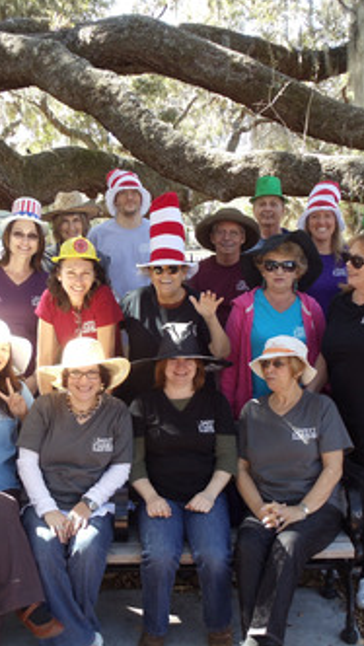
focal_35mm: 65
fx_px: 1114
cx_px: 134
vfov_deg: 32.3
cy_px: 323
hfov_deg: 18.5
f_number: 3.5
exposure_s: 1/80
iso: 100
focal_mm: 6
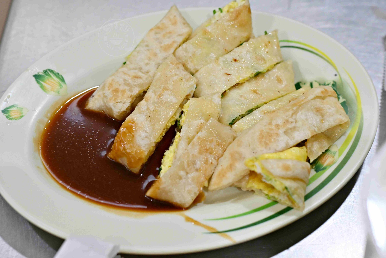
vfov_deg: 18.2
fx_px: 804
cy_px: 129
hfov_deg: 27.0
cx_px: 193
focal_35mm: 75
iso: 640
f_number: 3.2
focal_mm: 50
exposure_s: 1/200
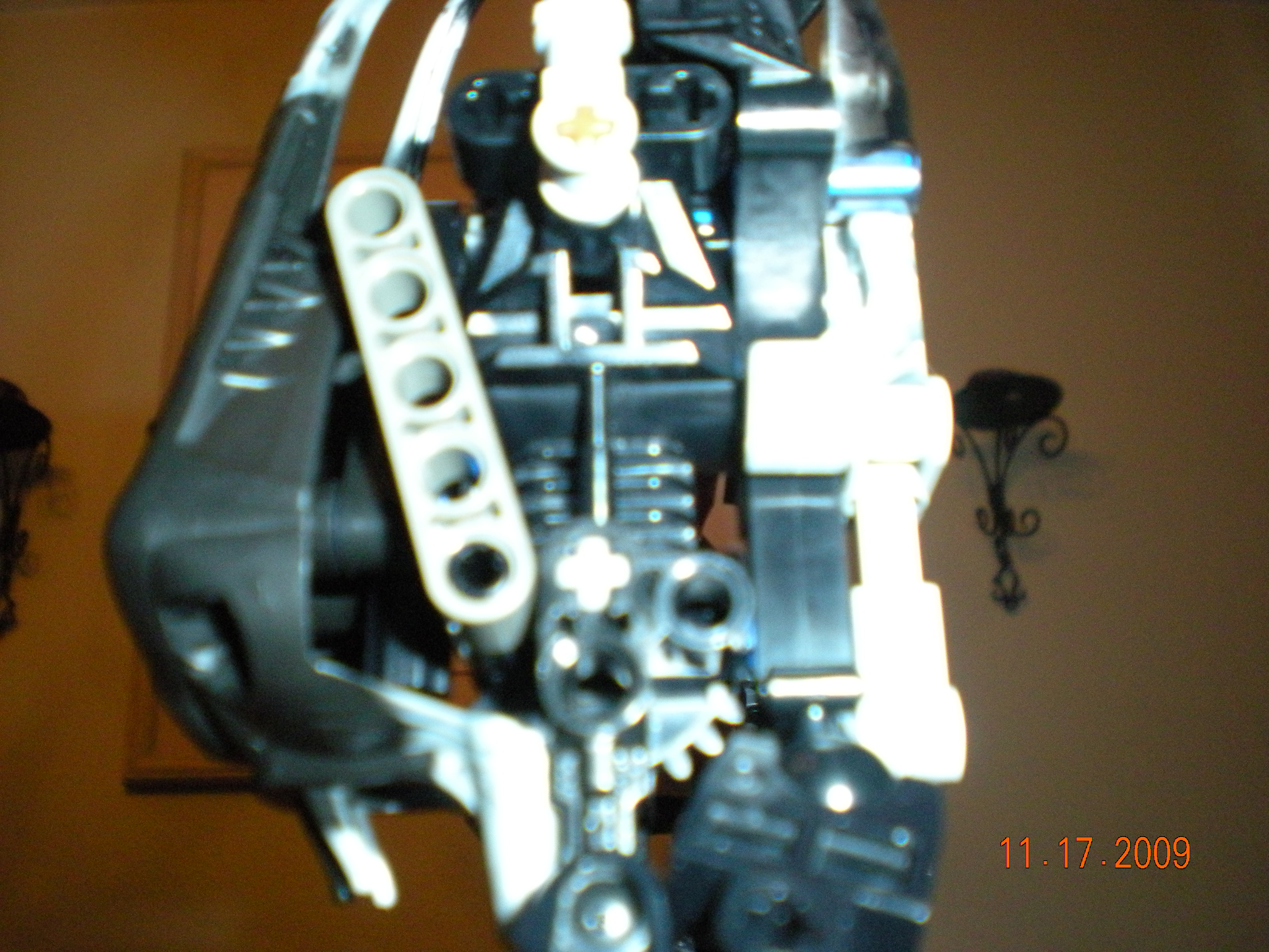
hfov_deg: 49.0
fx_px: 1393
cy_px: 476
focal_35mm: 38
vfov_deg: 37.7
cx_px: 634
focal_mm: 6.3
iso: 400
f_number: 3.1
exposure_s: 1/60
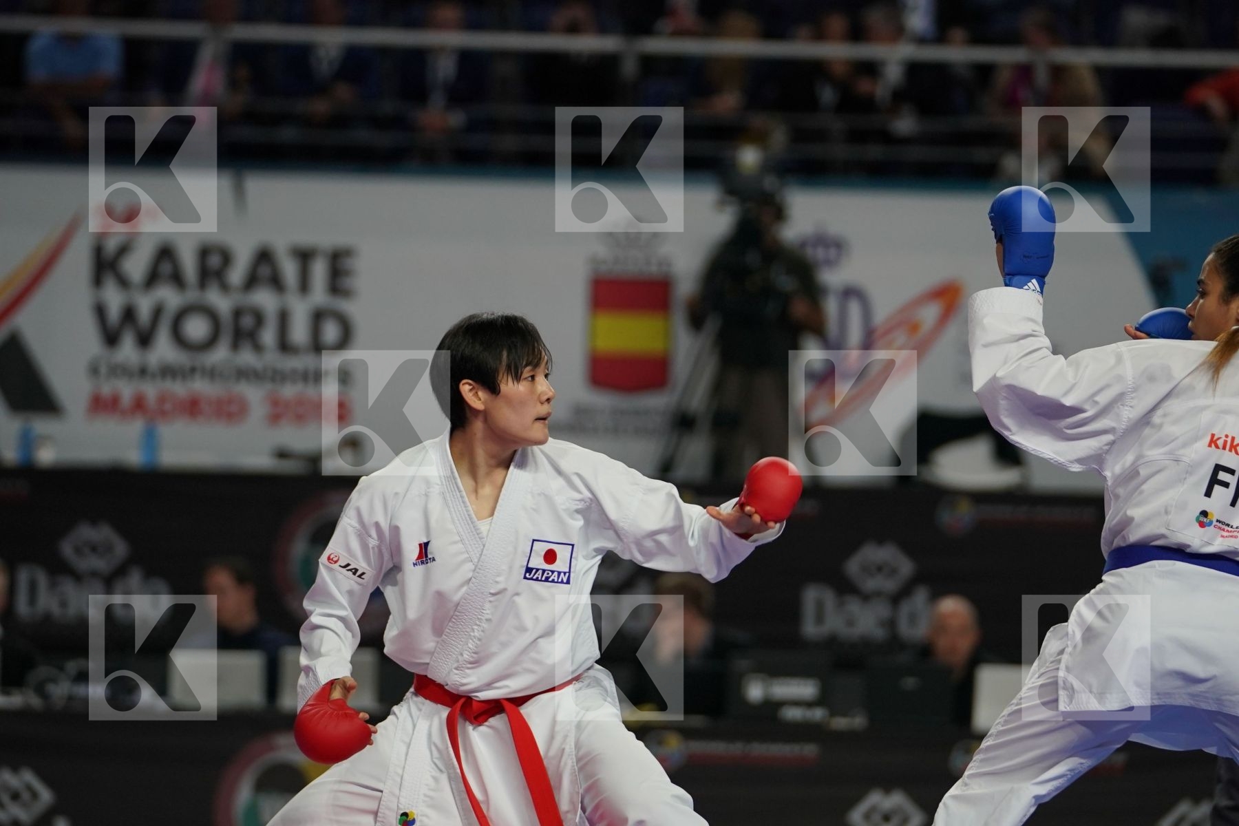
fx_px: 7846
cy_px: 413
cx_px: 620
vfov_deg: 6.0
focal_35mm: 228
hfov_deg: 9.0
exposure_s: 1/1000
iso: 1000
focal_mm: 152
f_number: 2.8
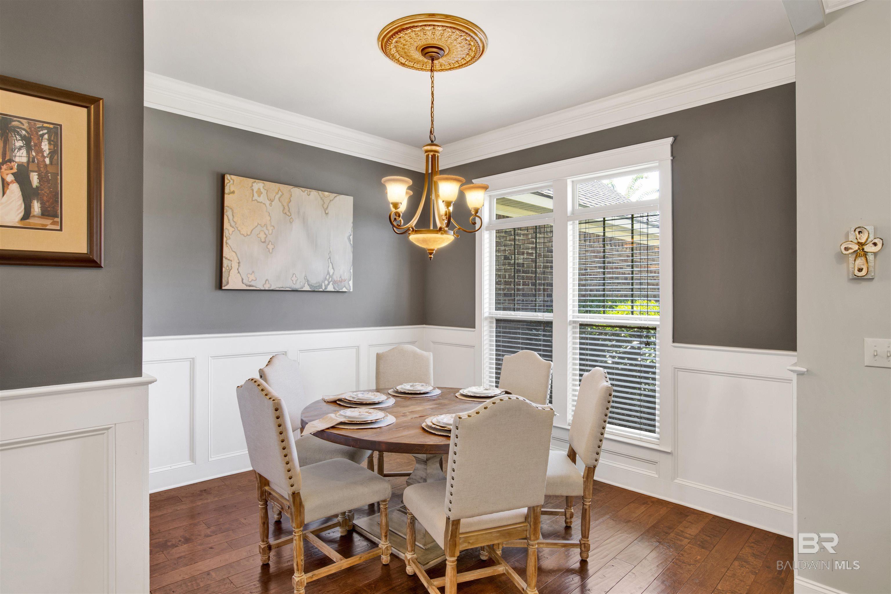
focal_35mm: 18
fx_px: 445
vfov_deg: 67.4
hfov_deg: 90.0
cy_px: 297
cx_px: 446
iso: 200
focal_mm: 18
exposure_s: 1/4
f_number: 11
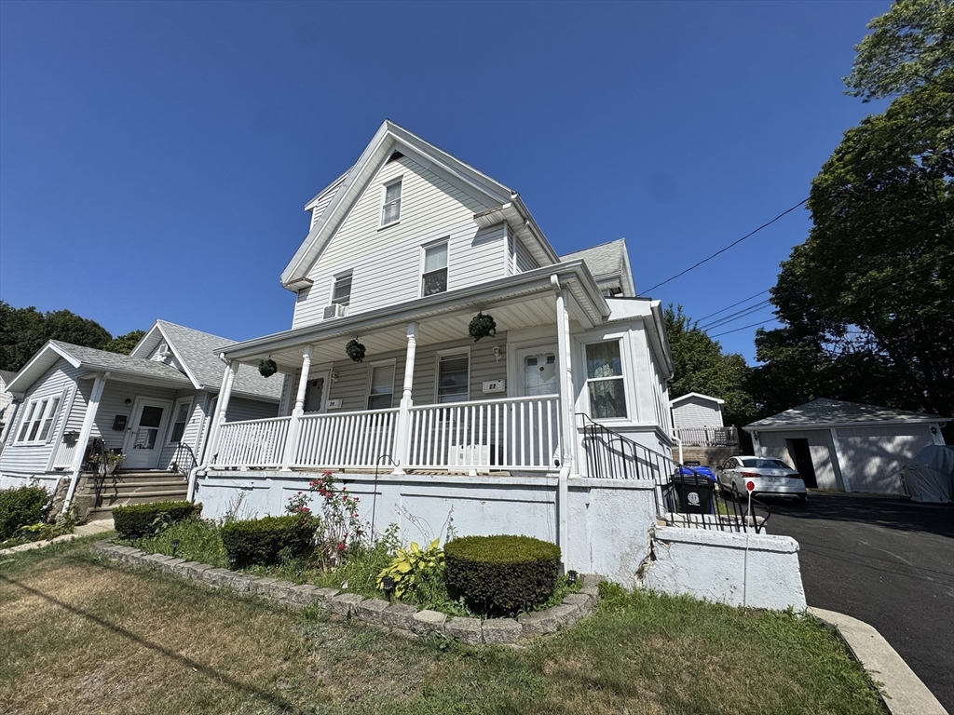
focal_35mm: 14
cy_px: 358
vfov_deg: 85.7
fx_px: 386
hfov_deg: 102.1
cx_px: 477
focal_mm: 2.22
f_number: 2.2
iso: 40
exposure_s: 1/3906
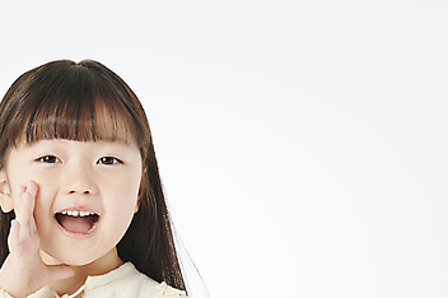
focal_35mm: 198
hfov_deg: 10.4
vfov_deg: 6.9
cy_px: 241
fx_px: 2462
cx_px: 176
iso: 160
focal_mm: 116
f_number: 8
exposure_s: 1/125
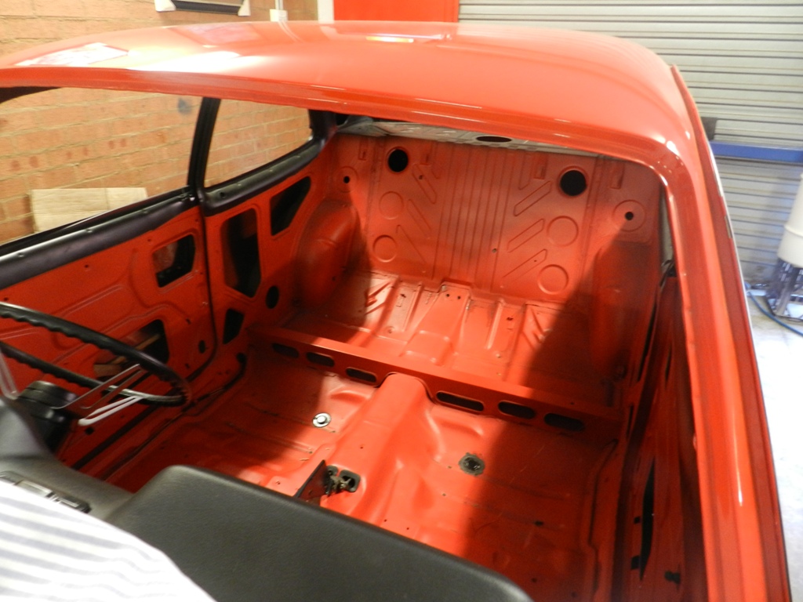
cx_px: 402
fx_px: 534
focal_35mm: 23
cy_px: 301
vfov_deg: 58.9
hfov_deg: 73.9
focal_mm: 4
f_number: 3.4
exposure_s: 1/6
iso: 400
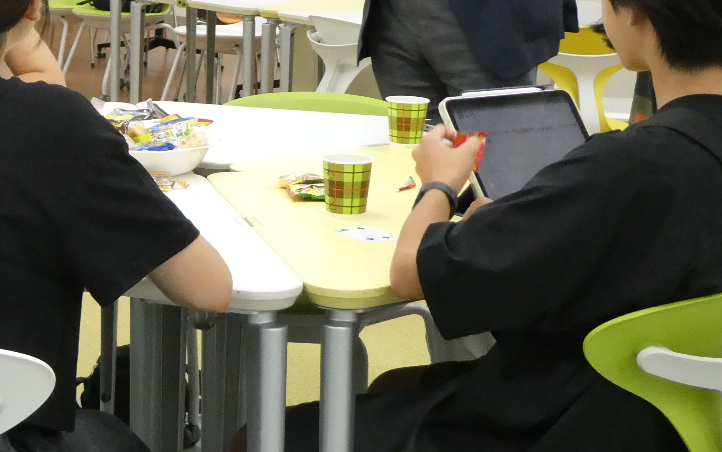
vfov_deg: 14.5
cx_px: 84
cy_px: 14
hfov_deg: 22.8
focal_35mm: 89
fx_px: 1751
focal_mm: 6.3
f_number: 3.7
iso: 640
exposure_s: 1/80
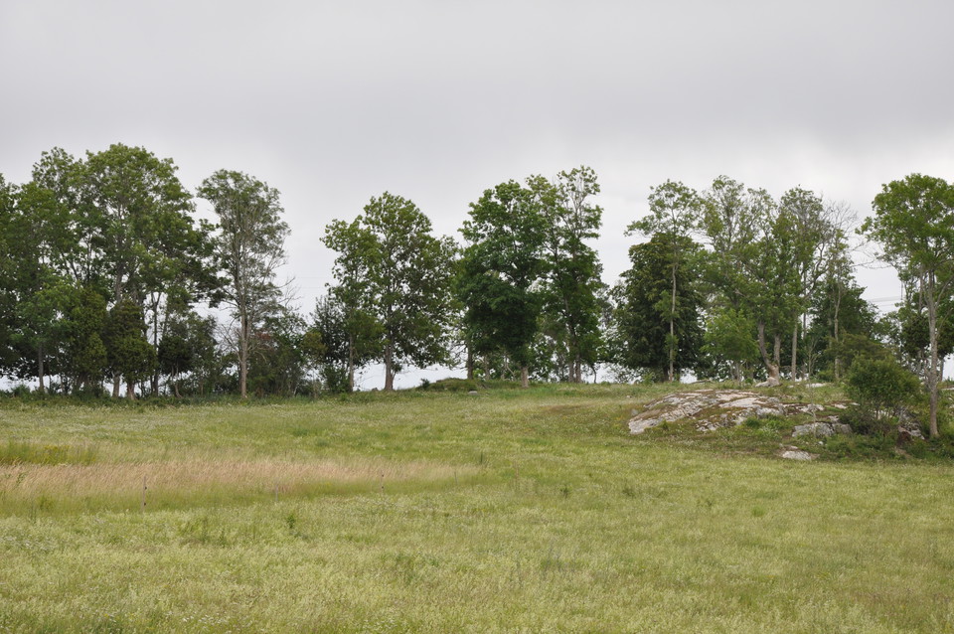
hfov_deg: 18.2
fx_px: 2978
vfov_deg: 12.2
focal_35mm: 112
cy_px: 317
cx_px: 477
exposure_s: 1/320
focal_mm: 75
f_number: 9
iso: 400
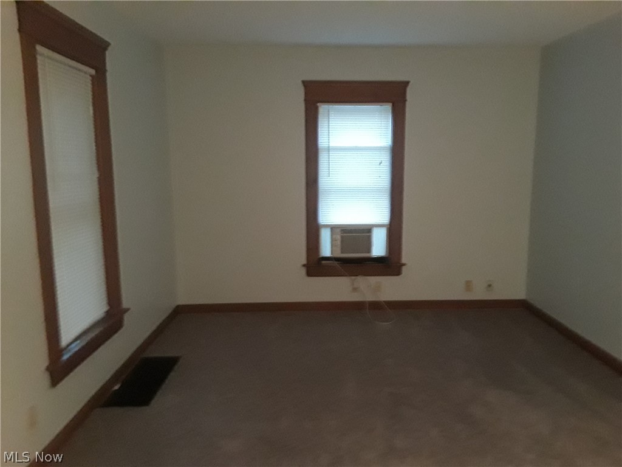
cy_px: 234
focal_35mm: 28
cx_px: 311
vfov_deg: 49.7
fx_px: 503
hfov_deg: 63.4
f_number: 1.9
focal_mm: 2.9
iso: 500
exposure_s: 1/15
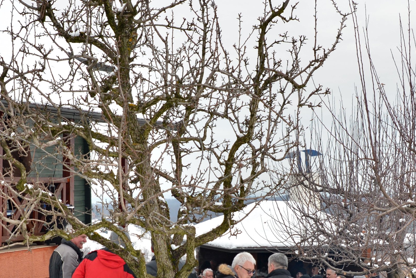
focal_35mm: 80
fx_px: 925
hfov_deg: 25.3
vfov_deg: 17.0
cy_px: 210
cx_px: 164
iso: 320
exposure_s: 1/80
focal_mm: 32
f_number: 8
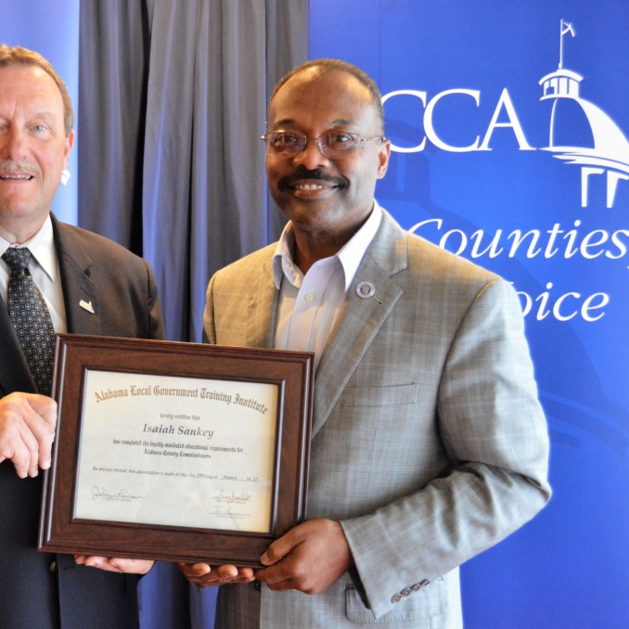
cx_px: 175
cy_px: 314
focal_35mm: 50
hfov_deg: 33.5
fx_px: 1028
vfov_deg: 34.0
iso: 3200
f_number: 4
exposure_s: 1/60
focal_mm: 26
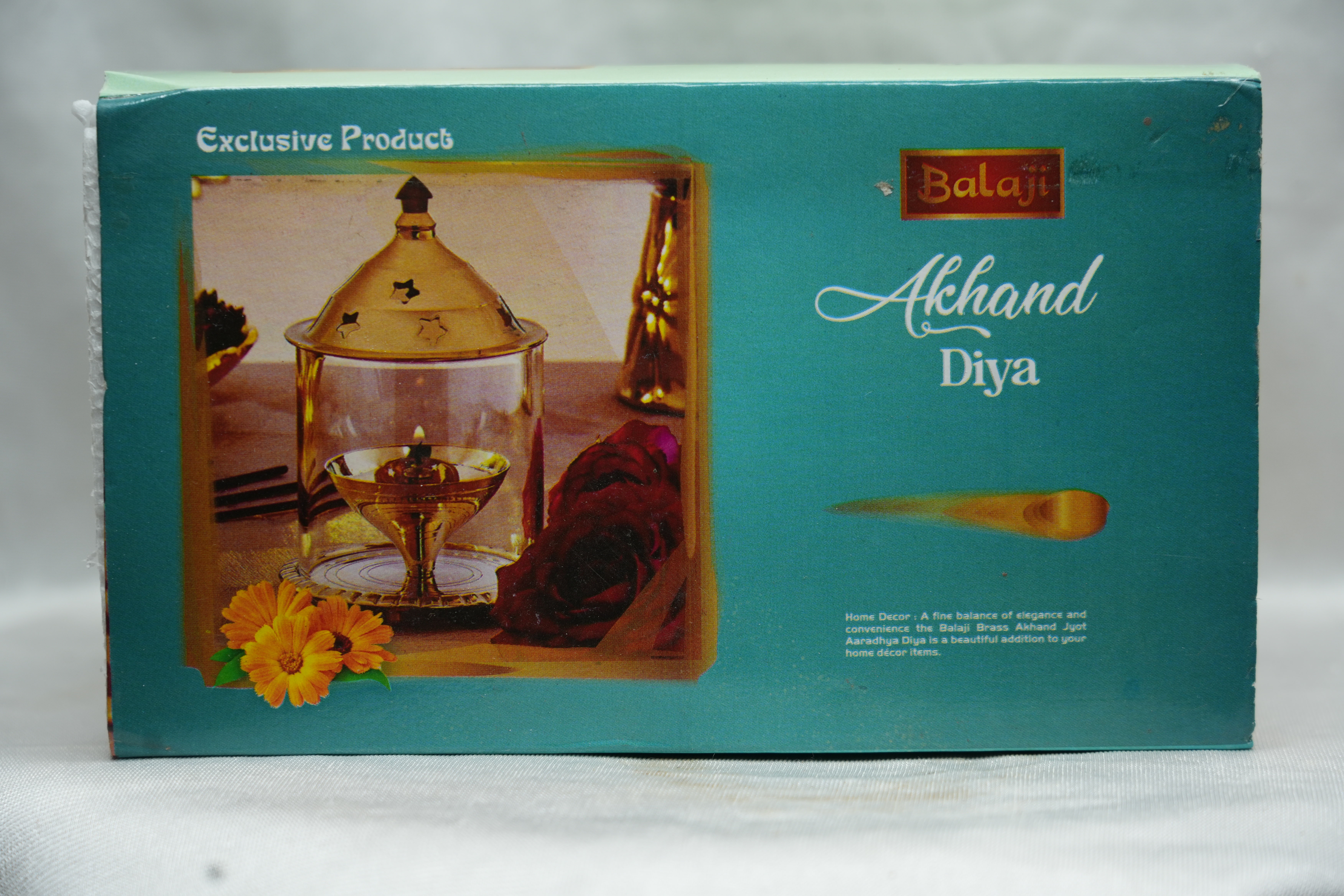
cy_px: 448
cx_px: 672
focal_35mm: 84
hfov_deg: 24.2
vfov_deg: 16.3
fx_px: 3136
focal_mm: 84
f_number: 5.6
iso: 250
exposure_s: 1/80
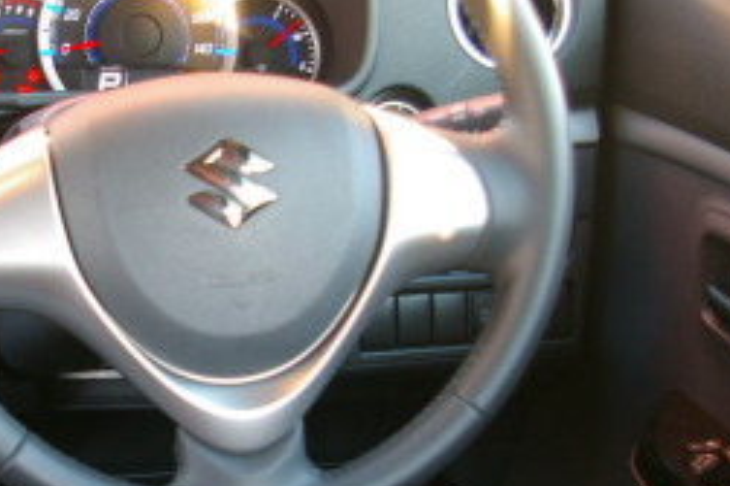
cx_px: 73
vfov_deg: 16.9
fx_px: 1627
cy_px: 332
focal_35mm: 80
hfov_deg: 24.6
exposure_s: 1/8
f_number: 4
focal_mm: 21
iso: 200
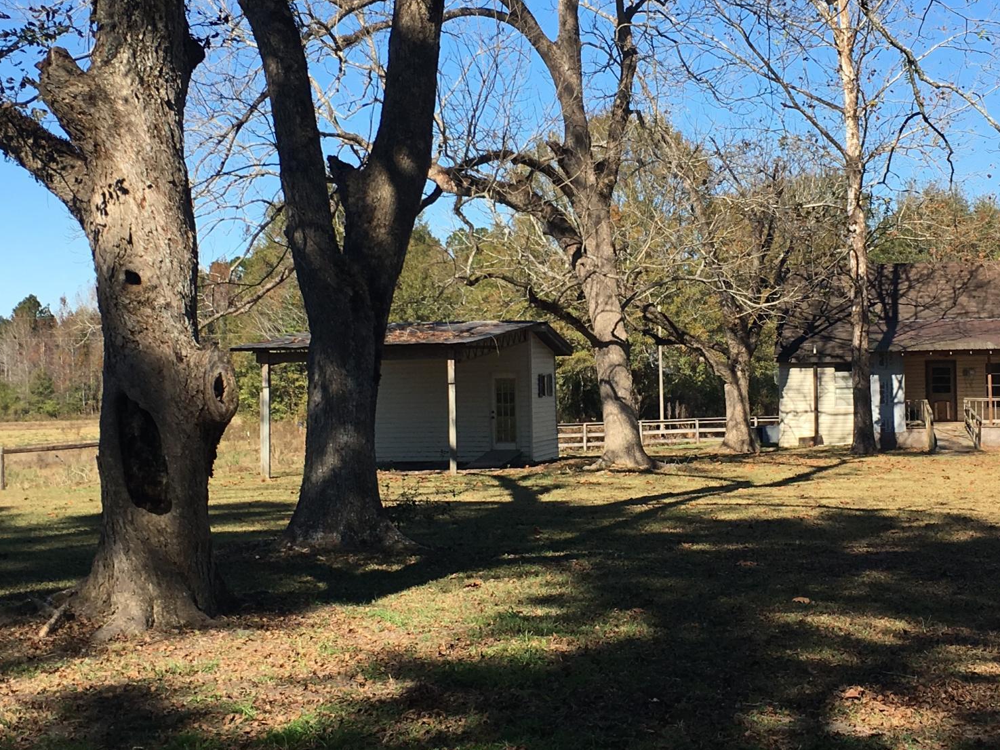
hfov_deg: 32.7
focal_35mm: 59
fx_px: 1704
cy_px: 305
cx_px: 561
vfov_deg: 24.8
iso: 25
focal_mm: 4.15
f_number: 2.2
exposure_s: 1/1115
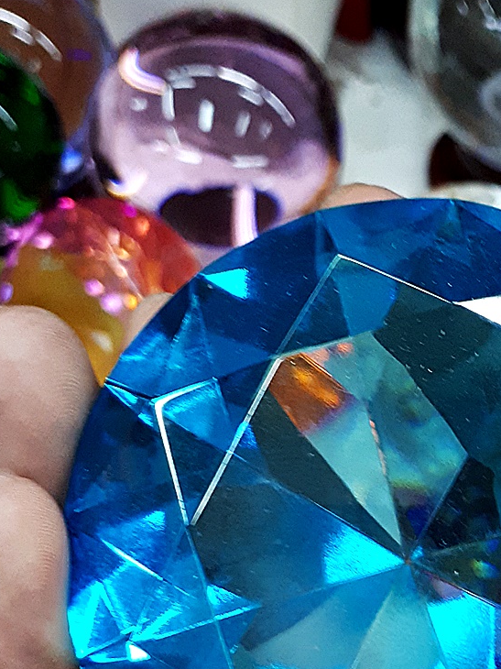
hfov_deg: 19.6
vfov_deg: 25.7
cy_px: 568
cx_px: 428
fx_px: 1429
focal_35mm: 74
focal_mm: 3.6
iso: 200
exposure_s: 1/33
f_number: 1.9
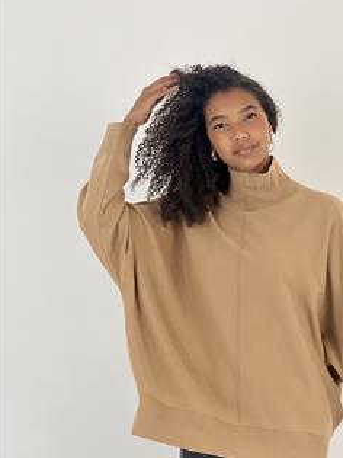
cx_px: 219
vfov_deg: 19.4
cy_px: 270
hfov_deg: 14.6
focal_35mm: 101
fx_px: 1335
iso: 40
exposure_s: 1/100
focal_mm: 9
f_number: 2.8
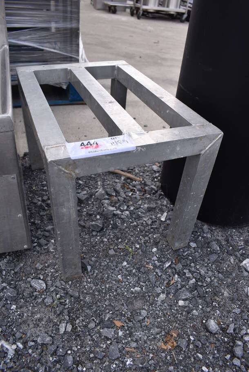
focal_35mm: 27
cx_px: 124
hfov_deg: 48.0
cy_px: 186
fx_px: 280
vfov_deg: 67.3
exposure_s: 1/200
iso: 200
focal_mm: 18
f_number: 6.3
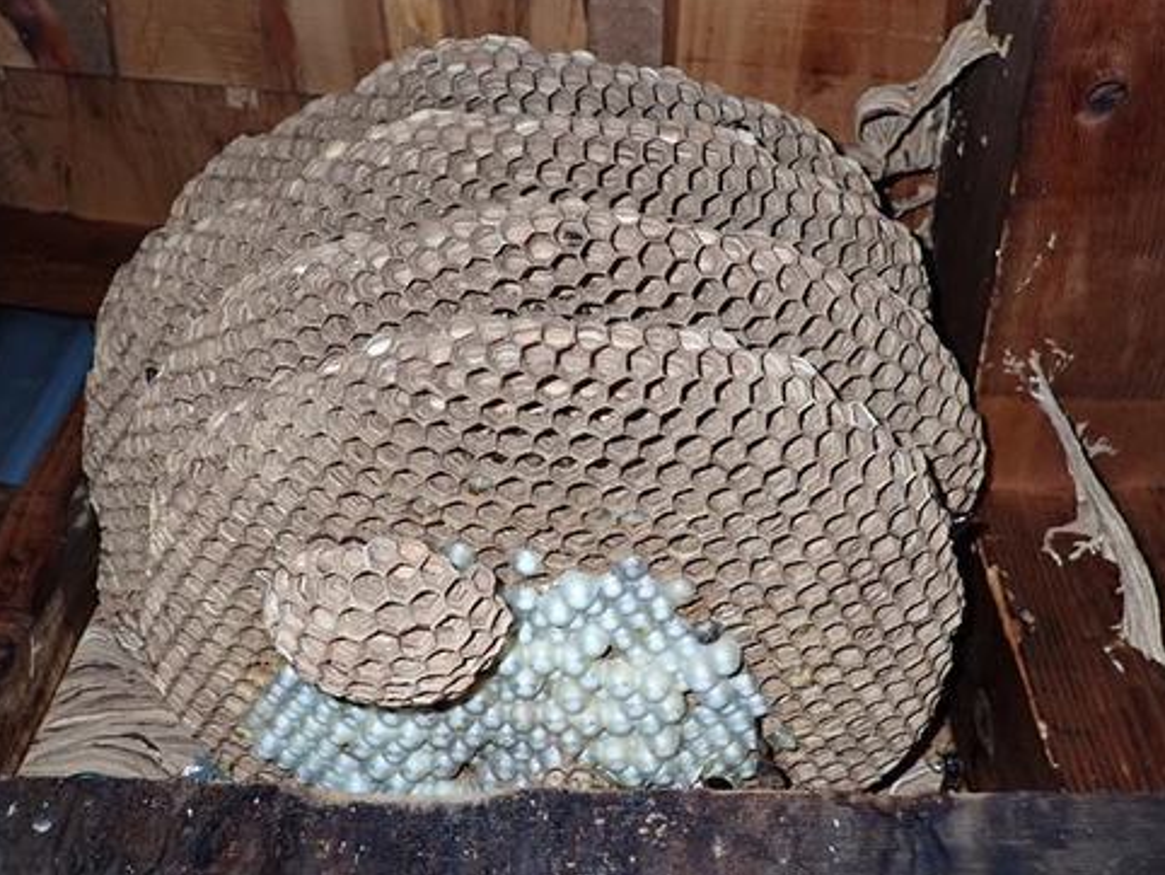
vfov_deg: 49.8
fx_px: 943
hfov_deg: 63.3
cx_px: 527
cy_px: 439
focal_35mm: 28
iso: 250
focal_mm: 4.5
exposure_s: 1/30
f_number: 5.6
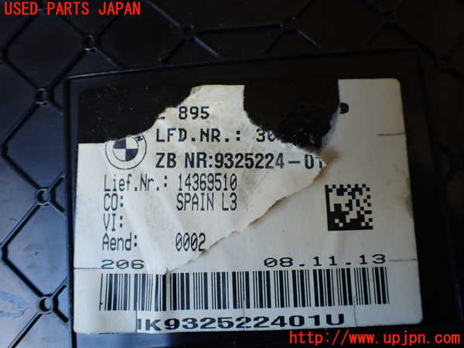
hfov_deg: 60.0
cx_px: 232
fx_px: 402
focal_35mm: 30
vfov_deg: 46.8
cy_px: 174
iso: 200
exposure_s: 1/125
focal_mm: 5.4
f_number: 2.3
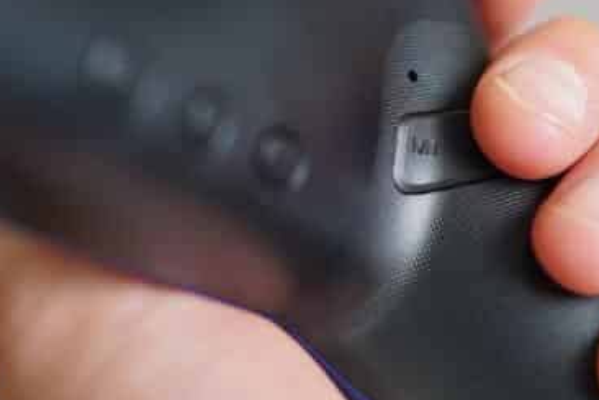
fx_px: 1115
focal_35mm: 67
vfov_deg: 20.1
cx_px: 427
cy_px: 89
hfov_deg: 29.7
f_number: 2.5
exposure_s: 1/60
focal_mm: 35
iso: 100
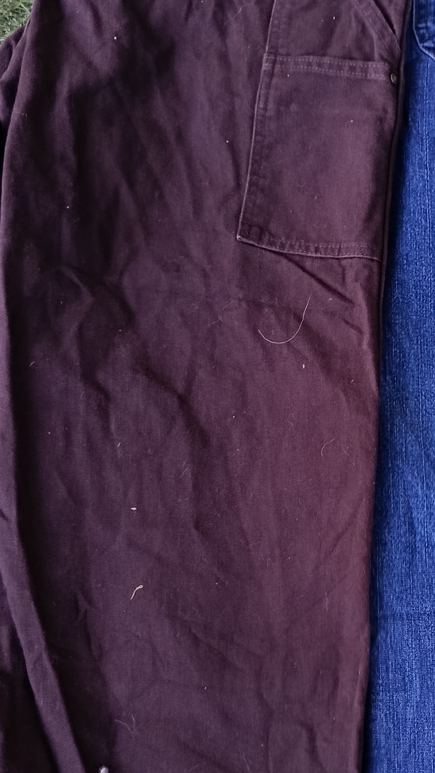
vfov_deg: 39.1
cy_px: 444
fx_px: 1087
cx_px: 508
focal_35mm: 53
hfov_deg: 21.2
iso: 222
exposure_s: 1/120
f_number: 1.7
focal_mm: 5.24
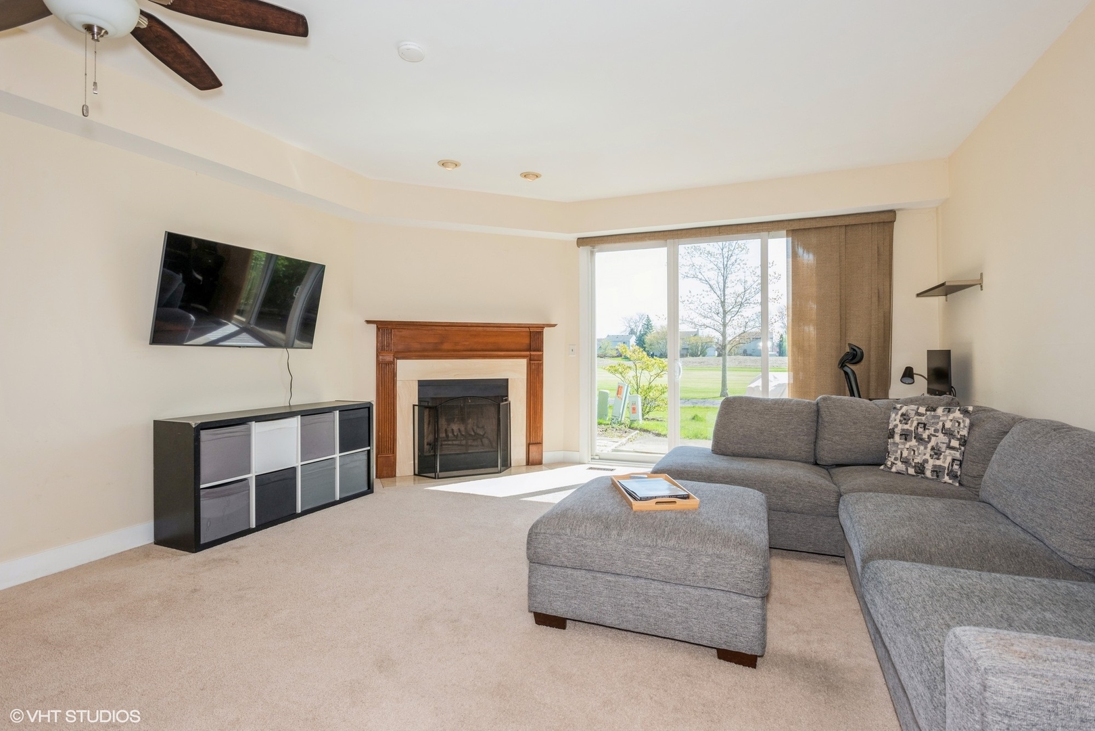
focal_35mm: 17
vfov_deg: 70.5
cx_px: 548
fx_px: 517
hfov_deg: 93.3
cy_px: 366
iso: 400
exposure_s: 1/100
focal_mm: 17
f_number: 9
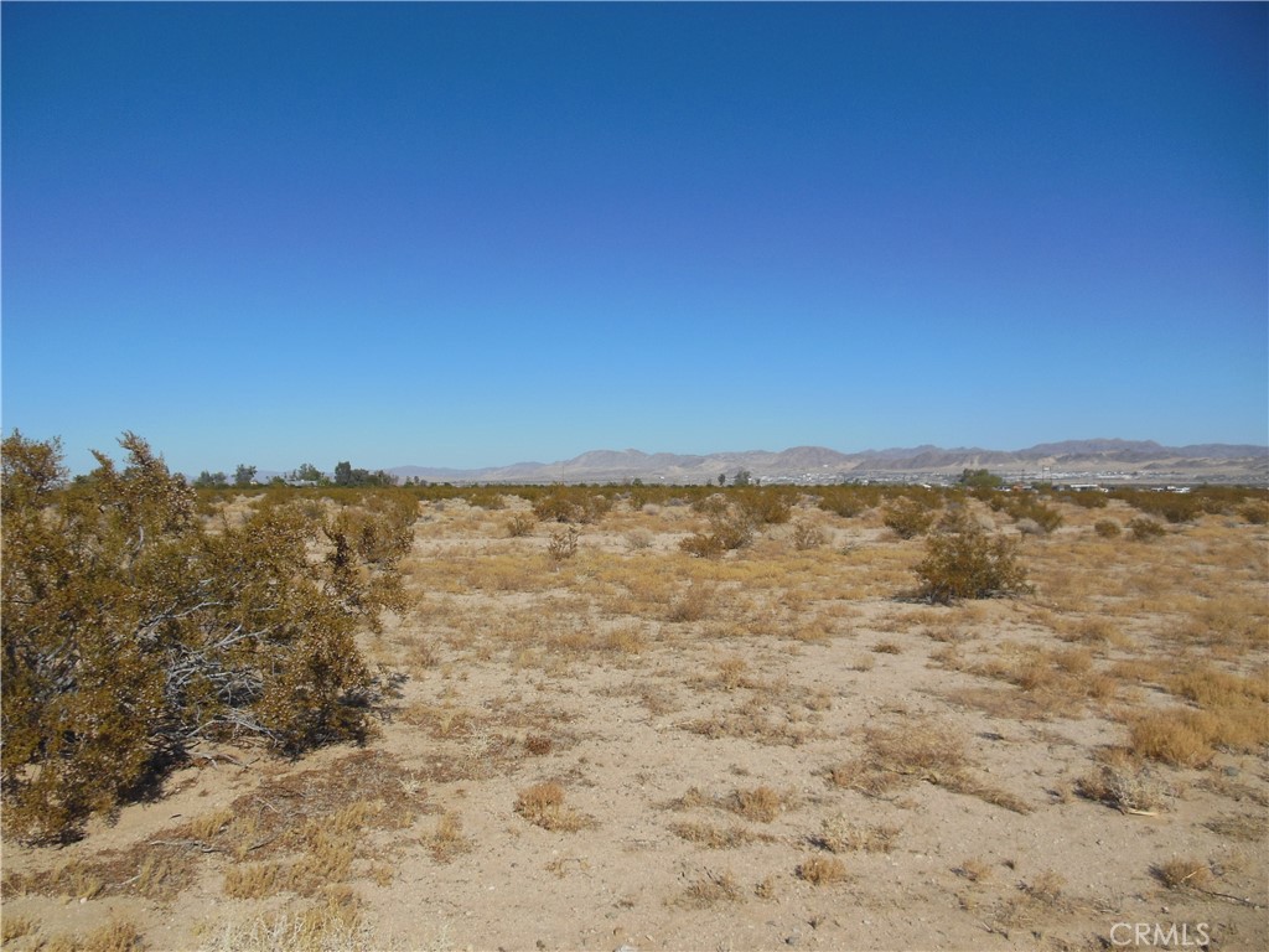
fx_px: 916
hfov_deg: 69.4
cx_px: 634
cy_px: 476
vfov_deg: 54.9
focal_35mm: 25
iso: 125
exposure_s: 1/800
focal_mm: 4.5
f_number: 6.4
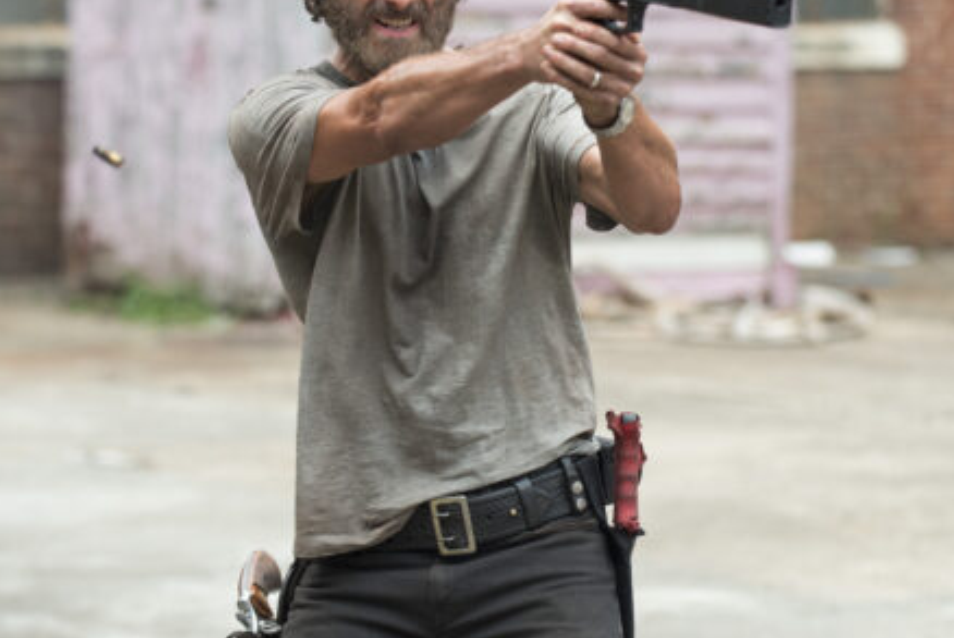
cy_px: 256
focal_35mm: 184
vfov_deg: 7.5
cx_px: 558
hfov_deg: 11.2
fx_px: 4881
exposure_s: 1/800
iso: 200
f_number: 3.2
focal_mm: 105
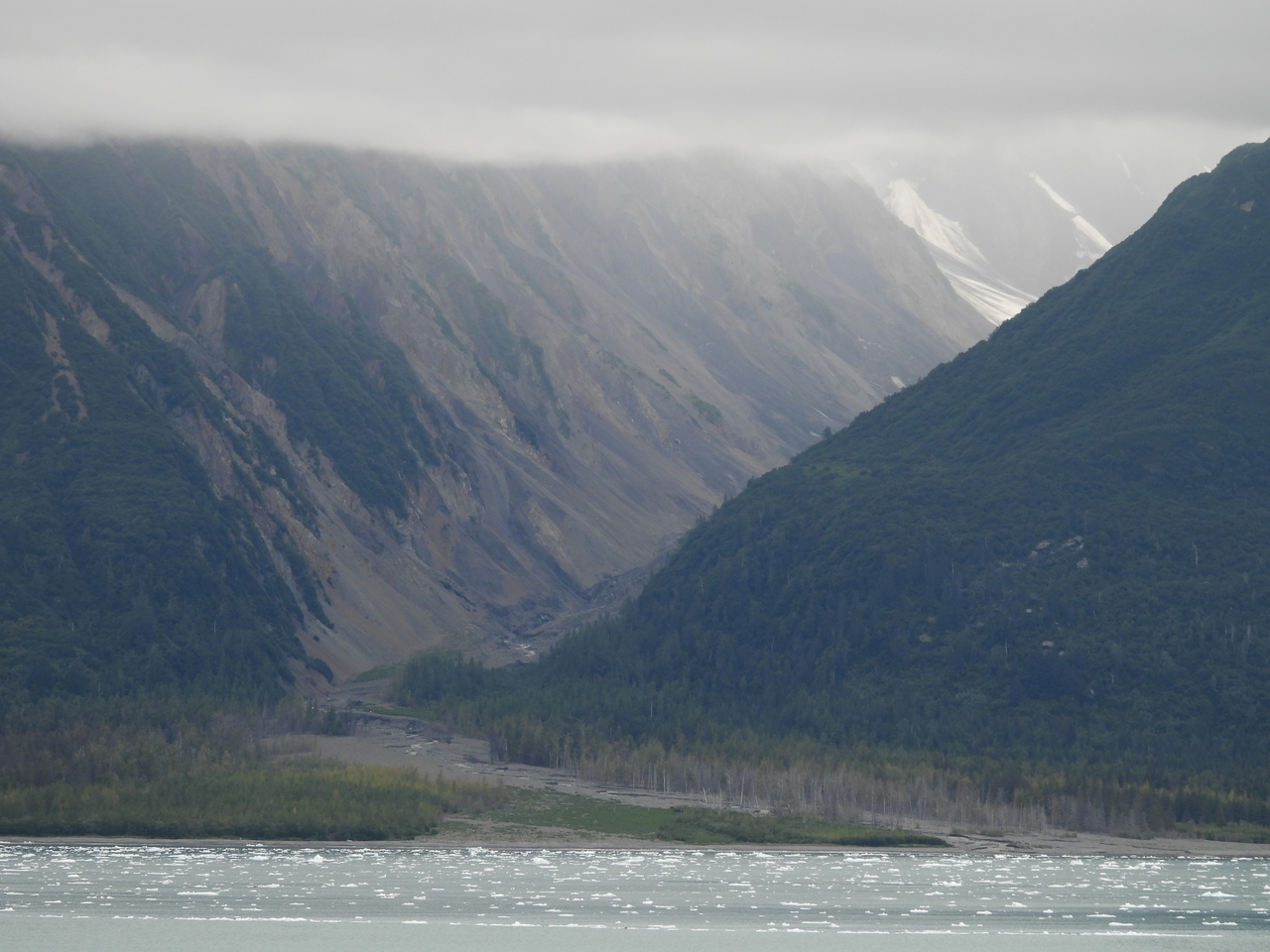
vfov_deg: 9.9
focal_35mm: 150
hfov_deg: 13.2
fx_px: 5503
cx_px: 635
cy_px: 476
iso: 100
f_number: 4.5
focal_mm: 26.8
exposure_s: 1/200
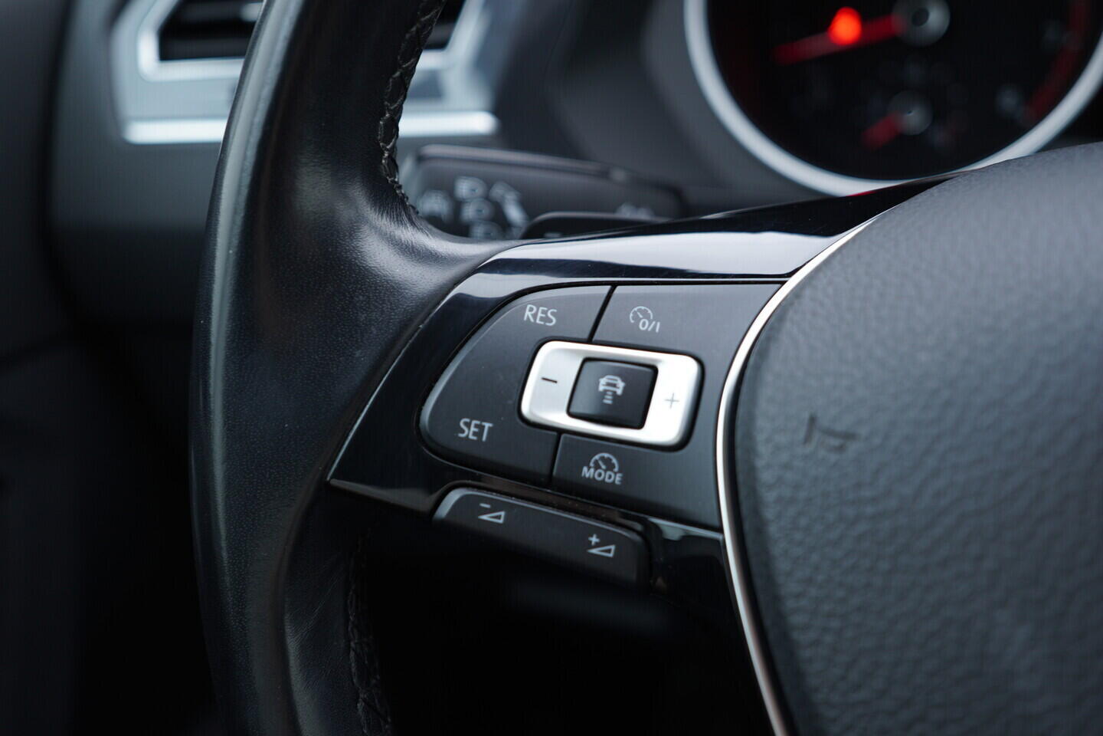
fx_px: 1103
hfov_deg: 53.1
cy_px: 368
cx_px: 552
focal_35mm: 36
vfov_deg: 36.9
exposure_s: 1/40
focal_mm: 24
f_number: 2.8
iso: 200
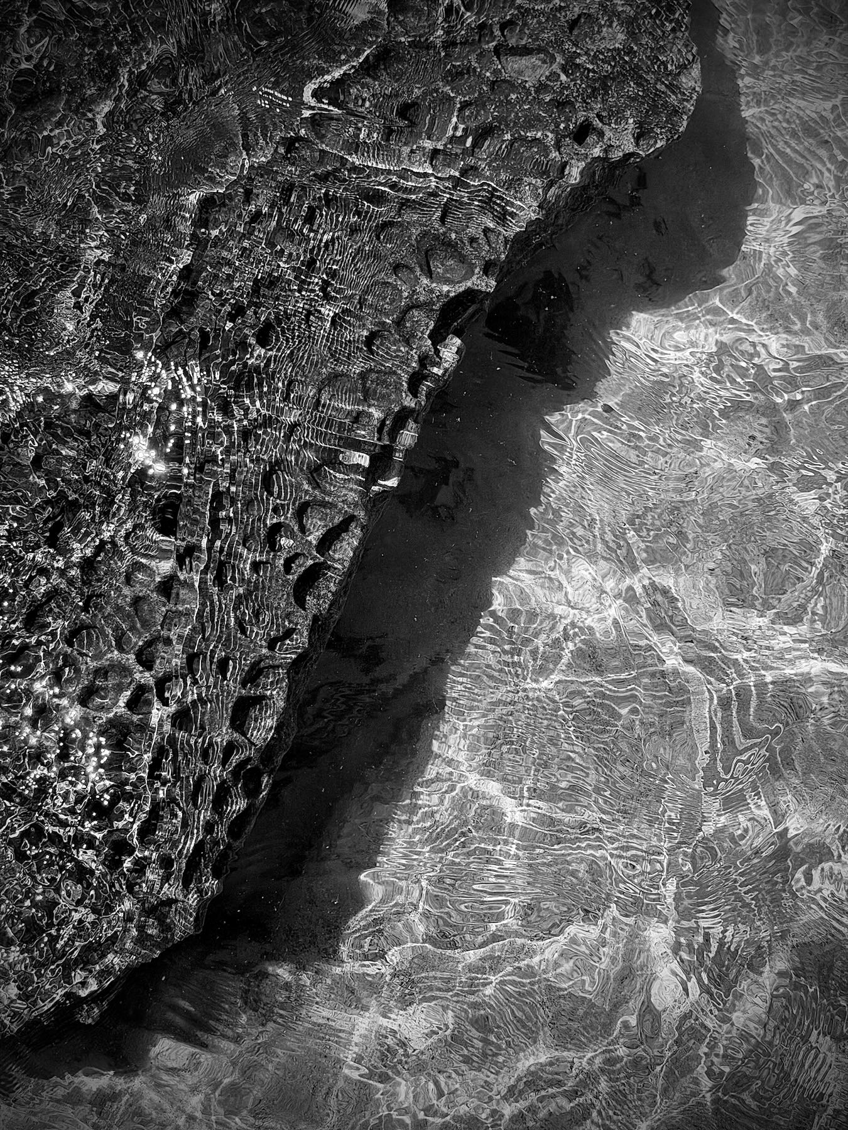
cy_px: 565
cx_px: 424
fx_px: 1568
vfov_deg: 39.7
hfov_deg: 30.3
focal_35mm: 48
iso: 64
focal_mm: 6.76
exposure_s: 1/5587
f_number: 1.78
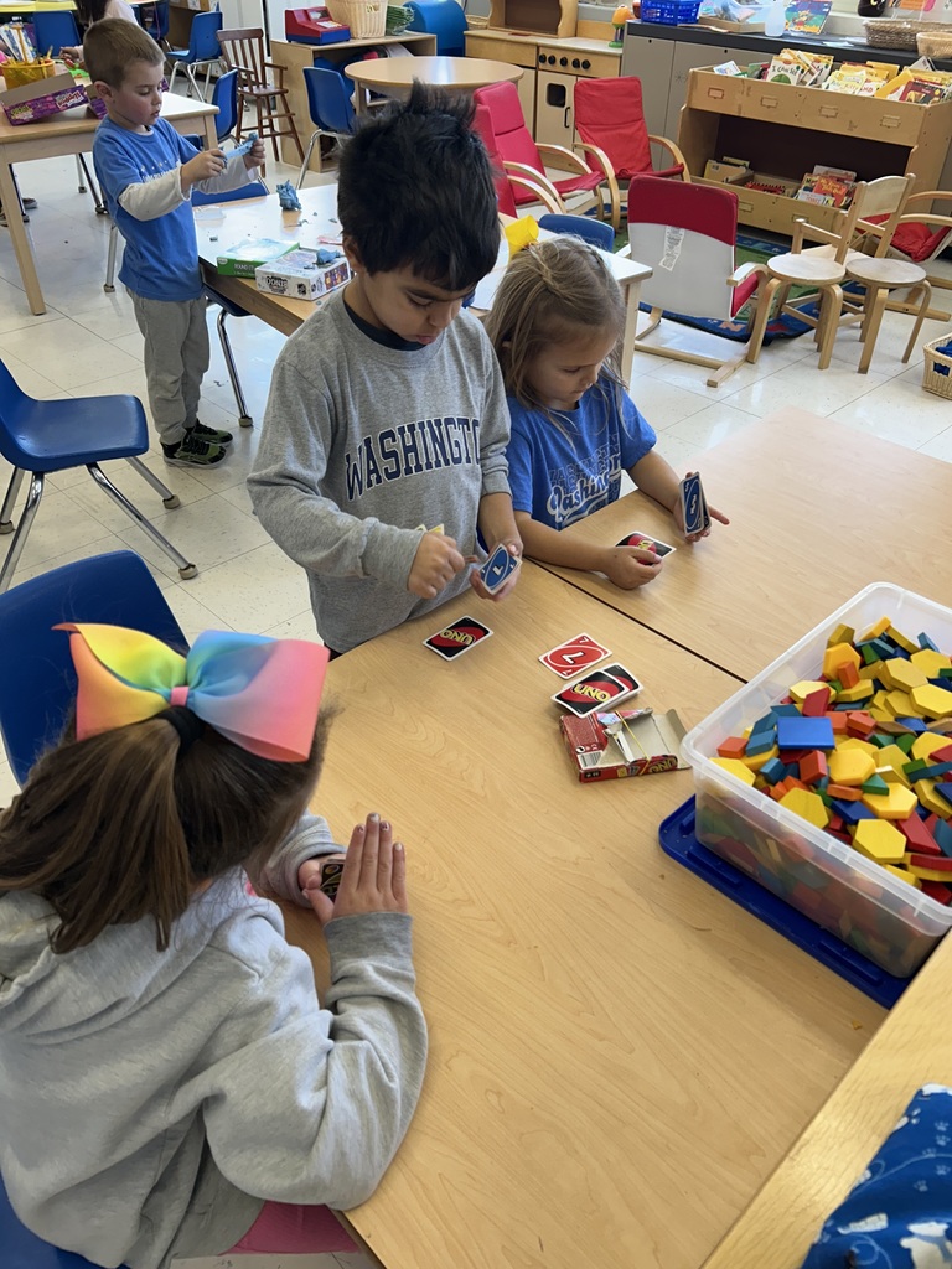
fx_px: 953
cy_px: 634
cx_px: 476
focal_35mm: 26
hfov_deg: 53.1
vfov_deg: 67.3
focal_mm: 5.7
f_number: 1.5
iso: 80
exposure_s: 1/120
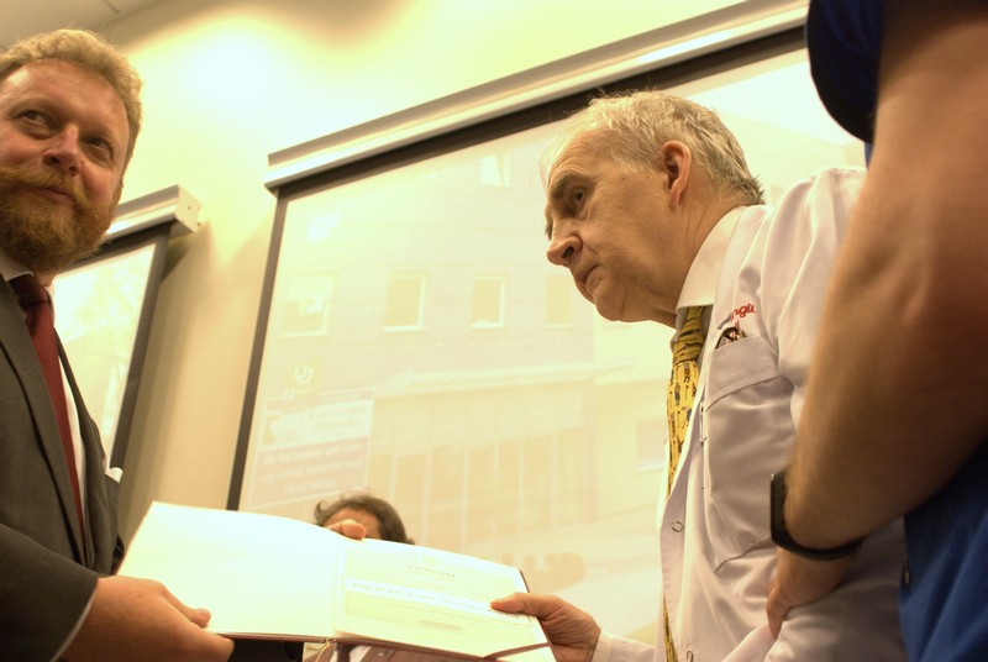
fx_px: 1154
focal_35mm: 42
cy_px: 331
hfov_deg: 46.3
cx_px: 494
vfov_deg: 32.0
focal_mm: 28
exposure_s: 1/30
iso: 1250
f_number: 4.5
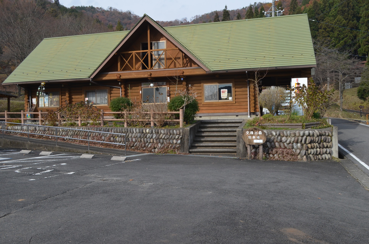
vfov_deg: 39.8
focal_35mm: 33
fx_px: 338
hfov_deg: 57.3
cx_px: 184
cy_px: 122
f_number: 10
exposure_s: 1/400
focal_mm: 22
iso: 400
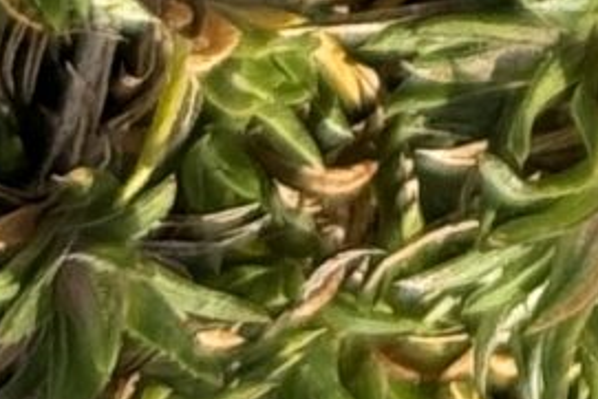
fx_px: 7844
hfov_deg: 4.2
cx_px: 1803
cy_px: -1964
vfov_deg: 2.7
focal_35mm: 472
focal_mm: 6.76
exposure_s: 1/1931
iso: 64
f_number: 1.78
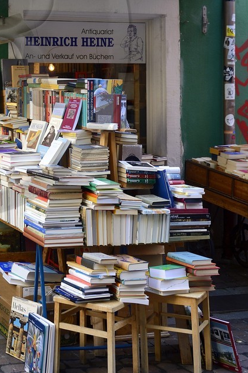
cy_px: 36
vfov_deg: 28.5
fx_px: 704
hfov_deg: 18.8
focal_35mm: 68
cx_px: -52
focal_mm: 27
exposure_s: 1/100
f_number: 4
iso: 200
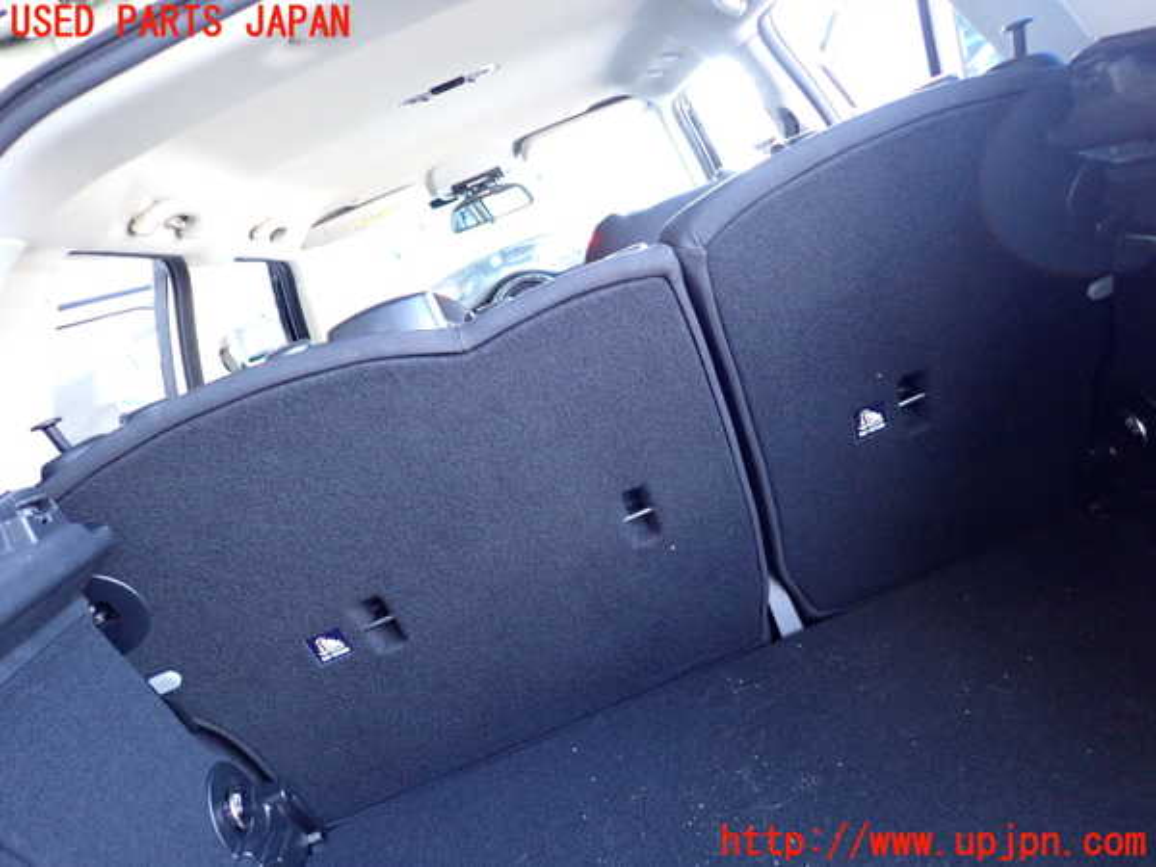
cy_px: 434
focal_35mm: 25
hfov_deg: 69.4
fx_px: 835
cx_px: 578
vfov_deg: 54.9
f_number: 2
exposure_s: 1/125
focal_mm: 4.5
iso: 1000
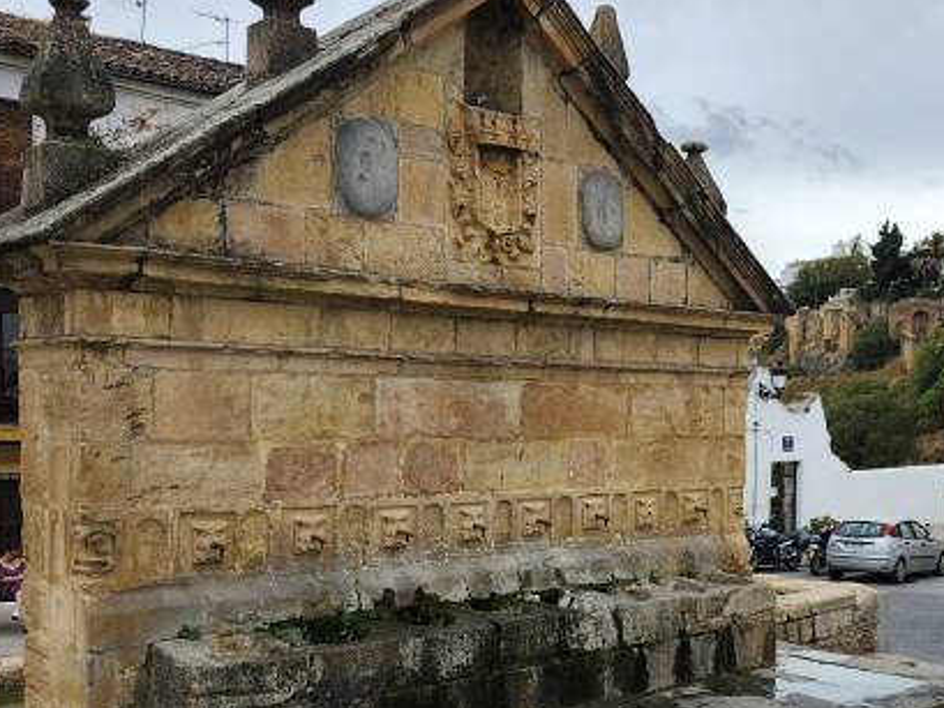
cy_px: 452
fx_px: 1228
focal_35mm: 45
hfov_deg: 41.0
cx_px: 692
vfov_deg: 32.0
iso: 25
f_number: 1.8
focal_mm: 5.54
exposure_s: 1/963
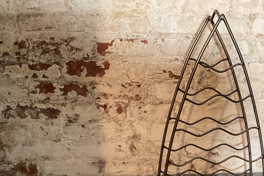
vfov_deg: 21.9
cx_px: 219
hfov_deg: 32.8
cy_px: 189
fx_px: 433
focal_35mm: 59
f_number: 1.8
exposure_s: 1/30
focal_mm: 3
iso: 250
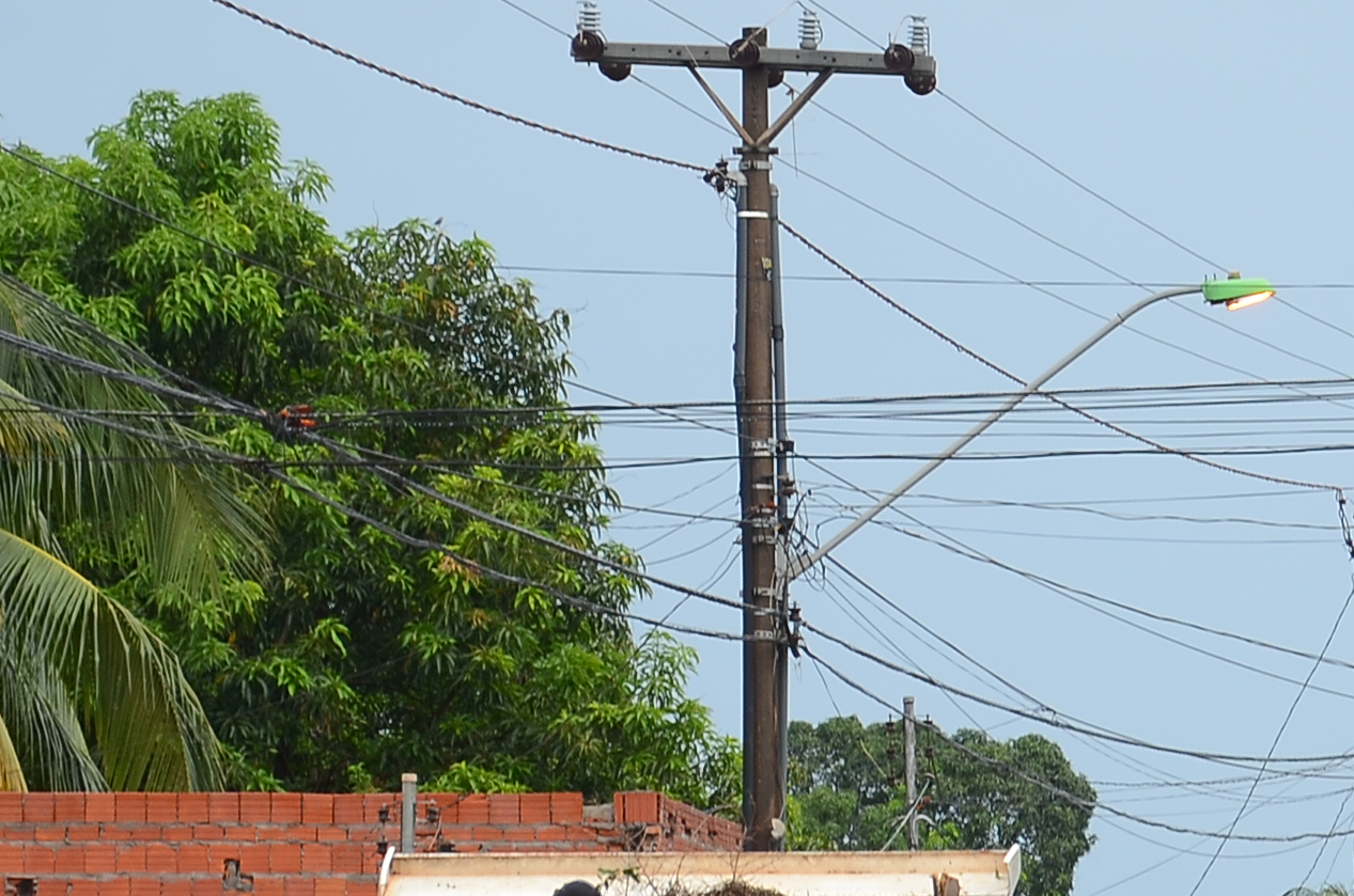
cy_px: 1195
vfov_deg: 7.7
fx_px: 6568
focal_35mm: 175
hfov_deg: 11.7
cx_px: 1301
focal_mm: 40
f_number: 4.5
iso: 160
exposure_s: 1/100
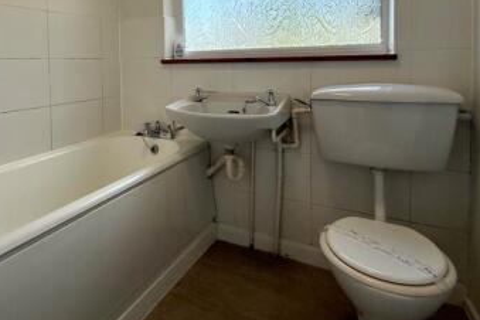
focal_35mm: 25
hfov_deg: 70.0
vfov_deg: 49.1
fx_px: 333
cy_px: 77
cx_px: 171
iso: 64
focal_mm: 2.22
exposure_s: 1/436
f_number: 2.2
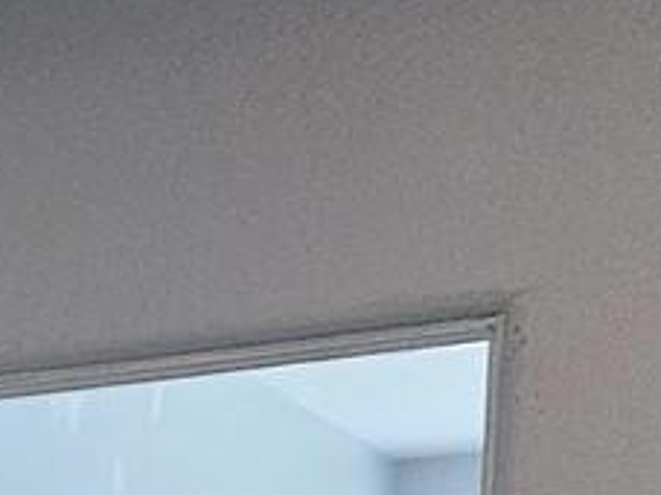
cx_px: -1278
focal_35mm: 162
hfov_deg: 9.6
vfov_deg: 8.3
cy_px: 1249
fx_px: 3092
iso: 40
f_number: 1.8
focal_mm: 5.4
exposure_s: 1/60
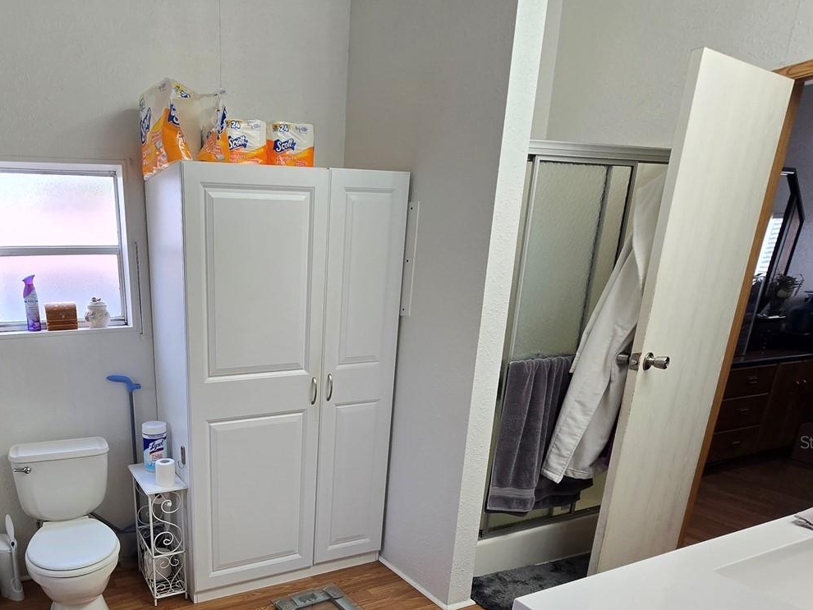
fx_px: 493
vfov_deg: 60.7
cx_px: 221
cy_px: 442
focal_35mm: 21
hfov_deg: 74.3
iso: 64
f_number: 2.2
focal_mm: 2.2
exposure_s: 1/60
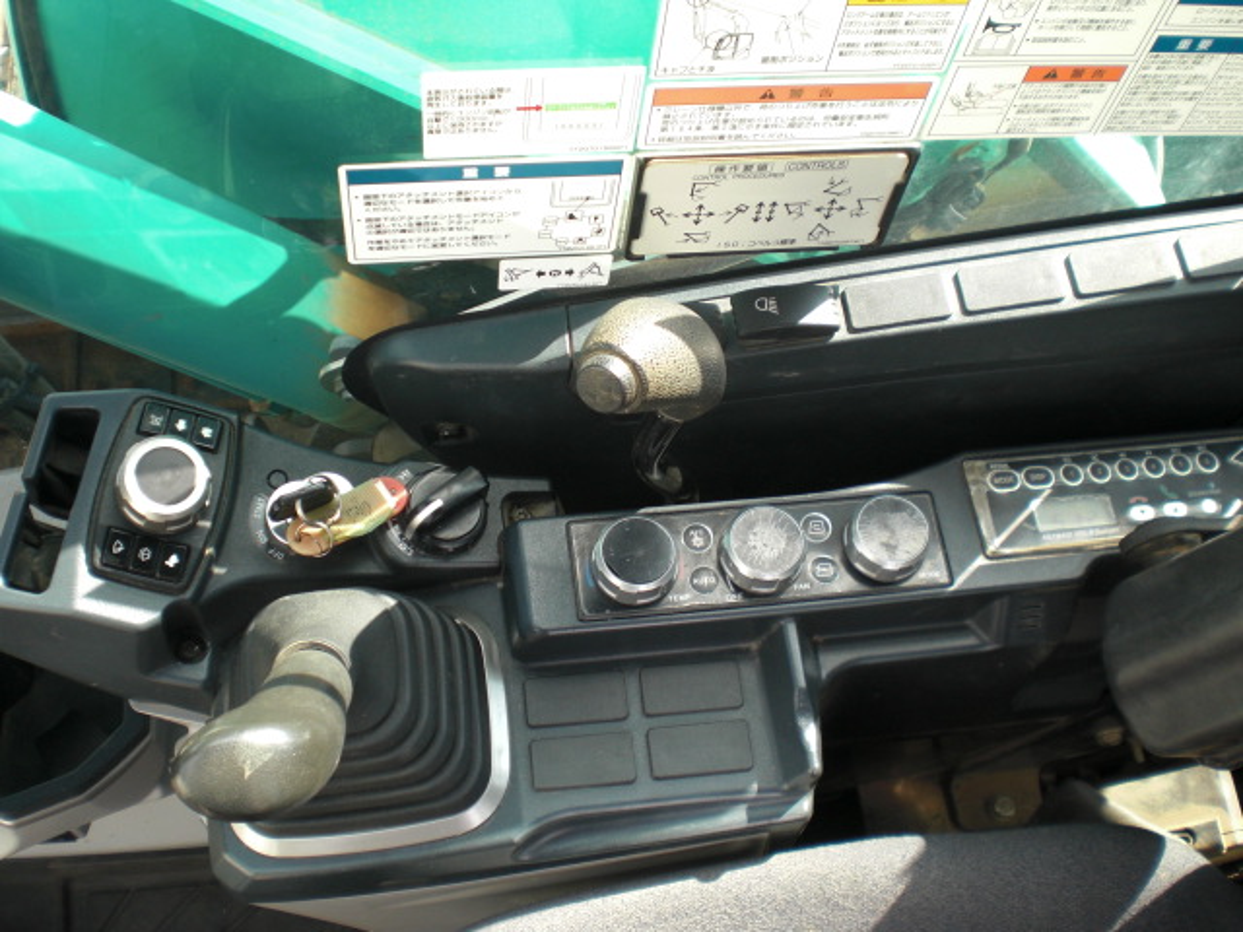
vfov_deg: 37.7
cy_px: 466
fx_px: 1365
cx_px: 622
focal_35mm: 38
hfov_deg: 49.0
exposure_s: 1/125
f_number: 3.1
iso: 100
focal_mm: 6.3
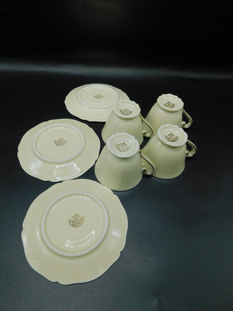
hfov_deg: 58.9
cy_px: 156
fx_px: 206
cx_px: 116
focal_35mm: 23
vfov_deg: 73.9
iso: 125
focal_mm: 4
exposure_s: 1/250
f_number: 3
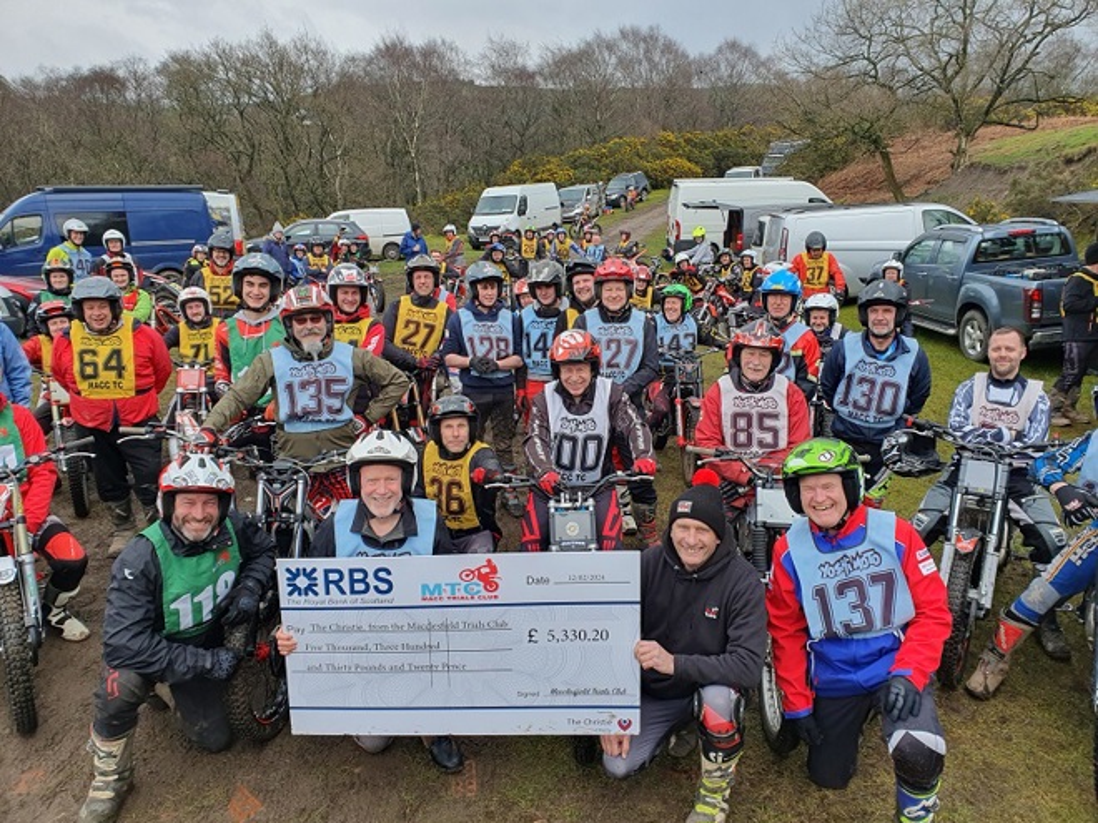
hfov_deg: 67.3
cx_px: 549
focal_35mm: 26
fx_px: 825
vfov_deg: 53.1
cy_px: 412
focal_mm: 4.32
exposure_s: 1/538
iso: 50
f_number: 2.4
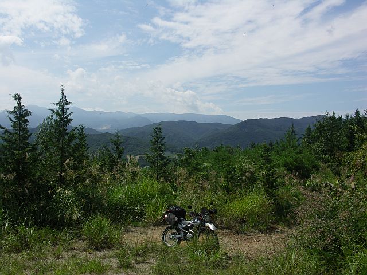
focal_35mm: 38
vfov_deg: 37.7
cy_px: 138
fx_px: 403
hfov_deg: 49.0
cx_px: 184
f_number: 6.3
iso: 50
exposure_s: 1/320
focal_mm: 10
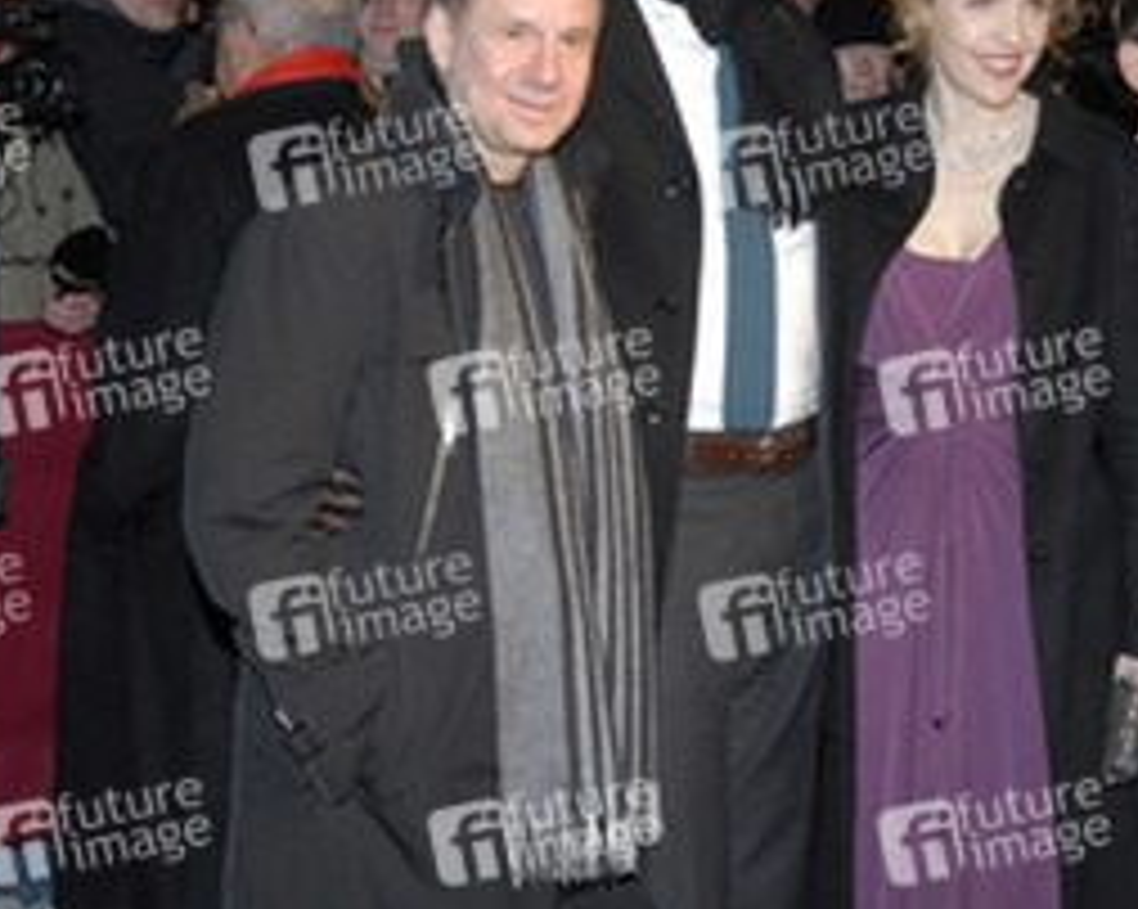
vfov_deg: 23.3
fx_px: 2188
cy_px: 270
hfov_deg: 28.7
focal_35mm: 65
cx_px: 868
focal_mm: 26
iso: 800
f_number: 5
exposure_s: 1/125
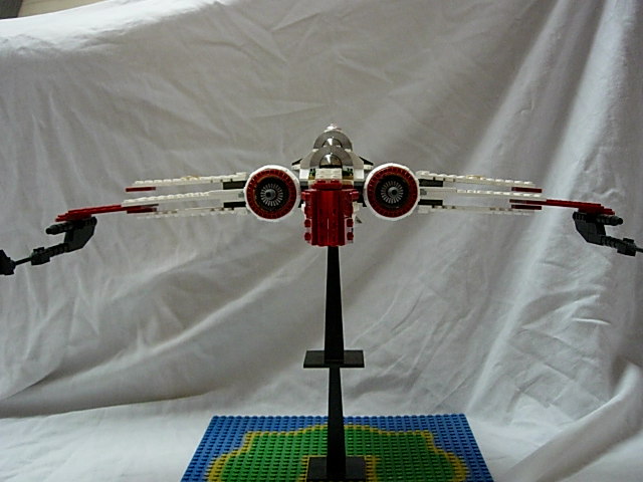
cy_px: 241
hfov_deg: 49.0
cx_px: 322
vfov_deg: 37.7
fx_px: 706
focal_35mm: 38
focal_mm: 7.8
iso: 400
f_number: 2.8
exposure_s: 1/144
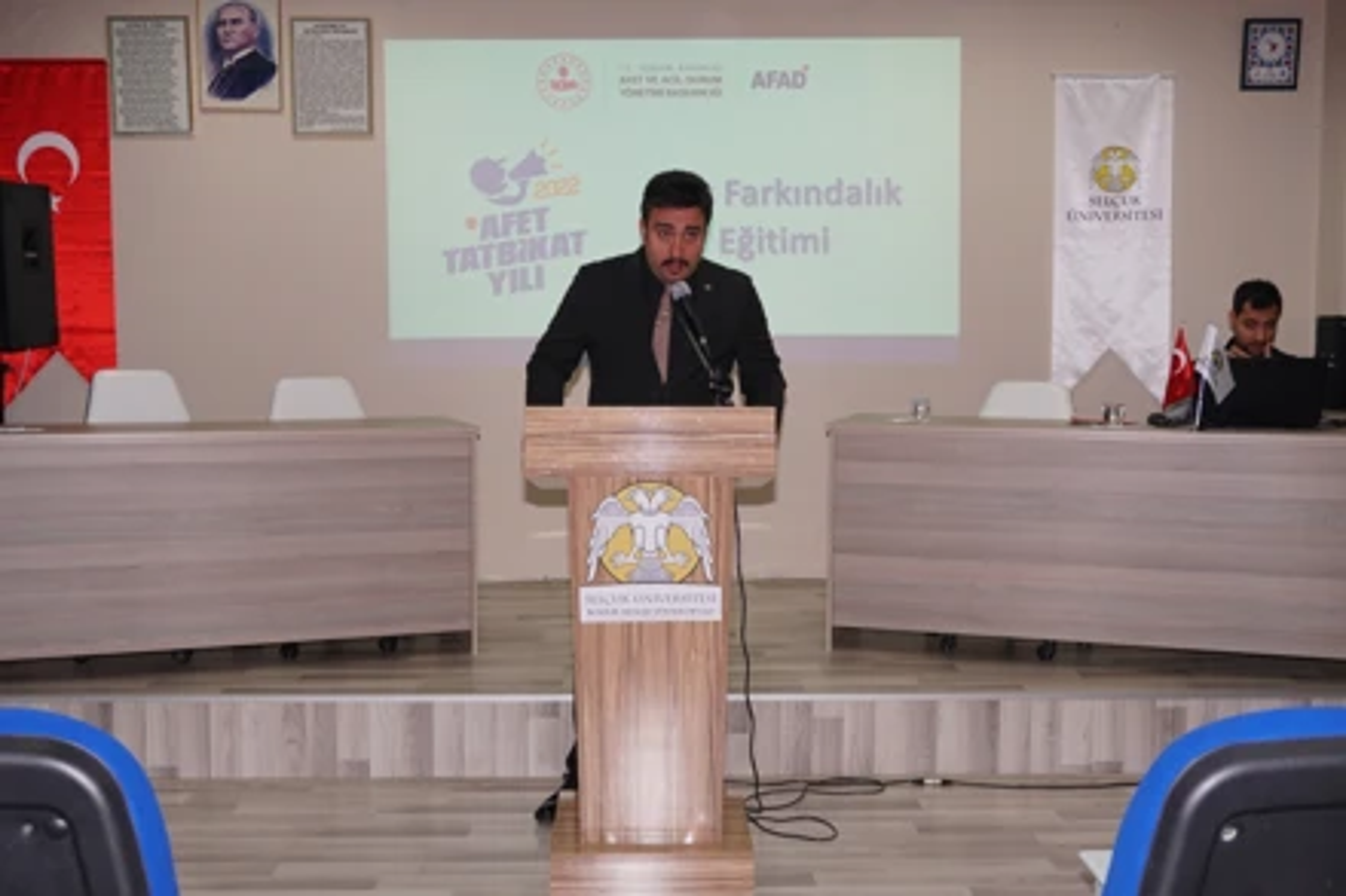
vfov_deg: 34.2
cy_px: 448
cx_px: 673
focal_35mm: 39
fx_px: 1458
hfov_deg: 49.6
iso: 640
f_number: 4.5
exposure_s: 1/125
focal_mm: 26
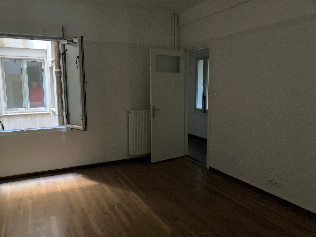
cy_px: 118
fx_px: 256
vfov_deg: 49.7
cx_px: 158
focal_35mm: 28
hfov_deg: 63.4
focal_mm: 3.99
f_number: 1.8
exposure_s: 1/15
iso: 800
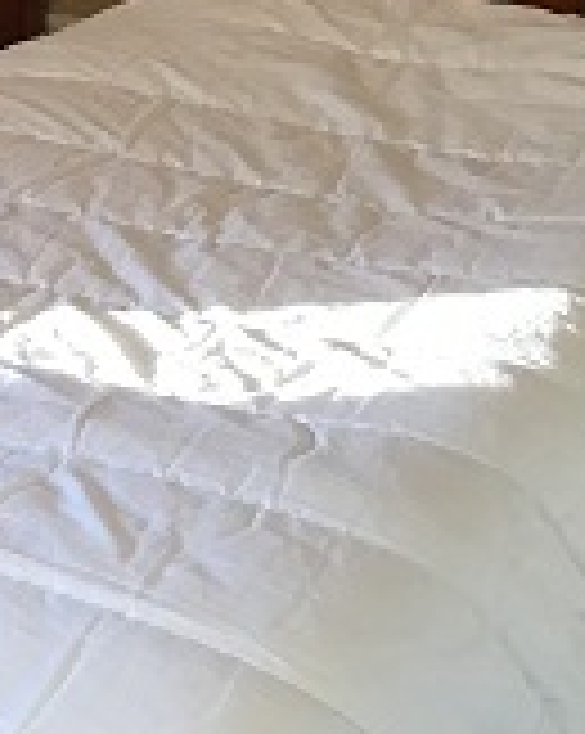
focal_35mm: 139
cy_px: -230
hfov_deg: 10.5
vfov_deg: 13.4
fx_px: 3014
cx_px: -446
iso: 32
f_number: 2.2
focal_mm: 4.15
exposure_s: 1/33
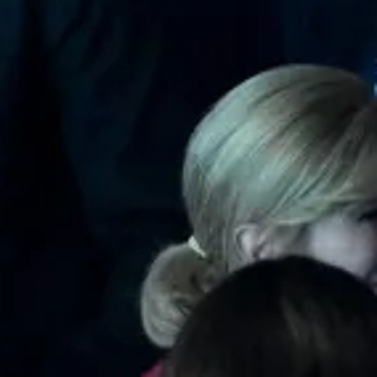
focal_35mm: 1820
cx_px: 682
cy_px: 349
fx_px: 22425
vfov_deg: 1.0
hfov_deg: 1.0
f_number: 4
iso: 4000
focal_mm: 400
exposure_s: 1/160
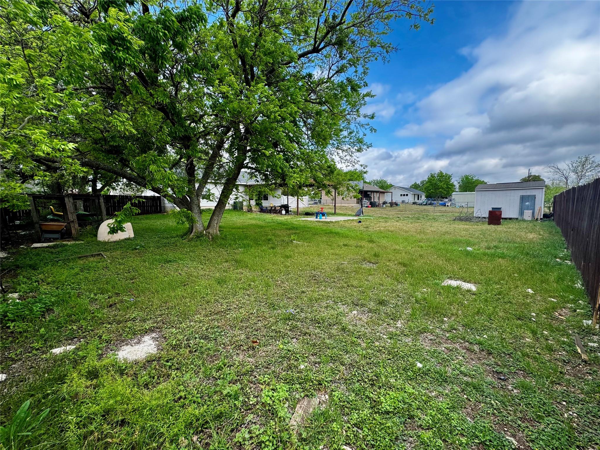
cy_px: 225
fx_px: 243
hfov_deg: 102.1
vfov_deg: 85.7
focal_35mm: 14
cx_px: 300
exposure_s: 1/418
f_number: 2.2
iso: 40
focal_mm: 2.22
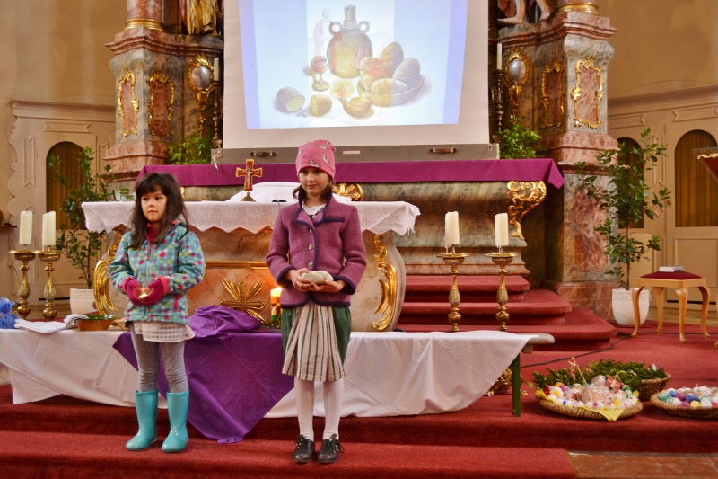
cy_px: 240
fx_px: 837
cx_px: 359
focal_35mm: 42
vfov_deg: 31.9
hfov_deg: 46.4
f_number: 4.5
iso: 720
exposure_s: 1/15
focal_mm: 28
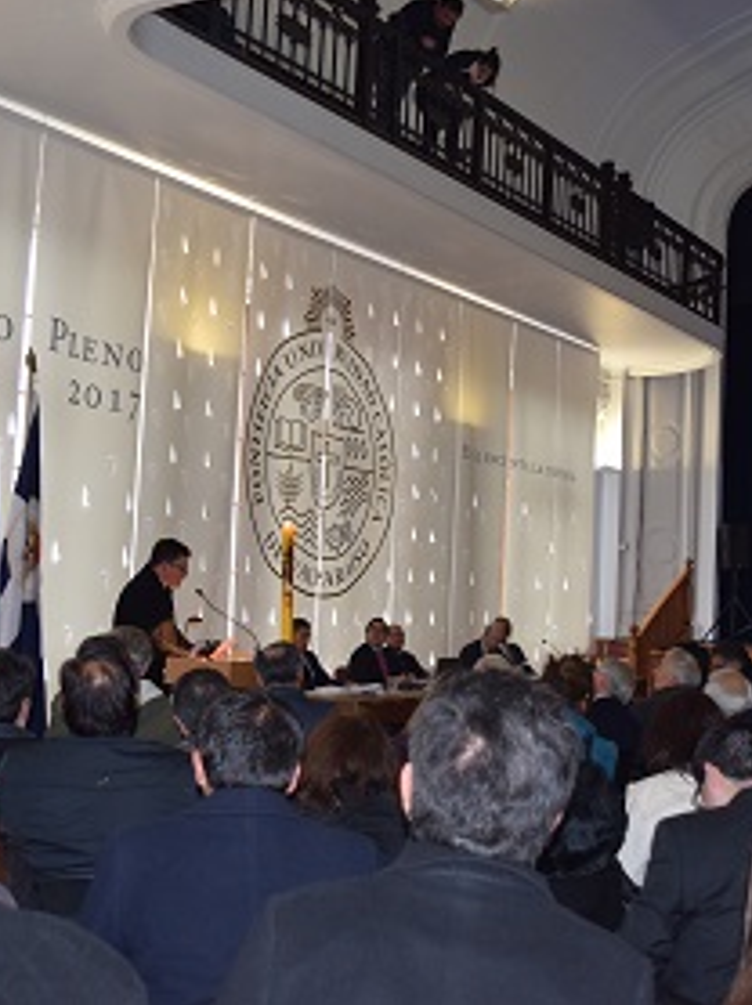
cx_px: 428
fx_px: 1472
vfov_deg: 37.7
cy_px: 497
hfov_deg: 28.6
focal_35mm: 51
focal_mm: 23
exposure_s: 1/80
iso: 800
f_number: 4.5
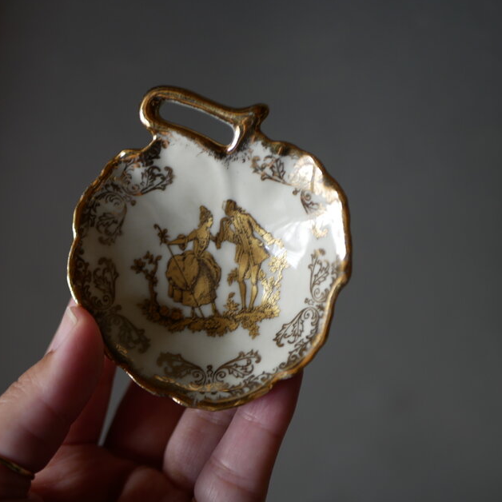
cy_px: 253
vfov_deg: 28.6
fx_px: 984
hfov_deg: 28.6
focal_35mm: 60
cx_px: 219
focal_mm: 25
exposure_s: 1/125
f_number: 2
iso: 200
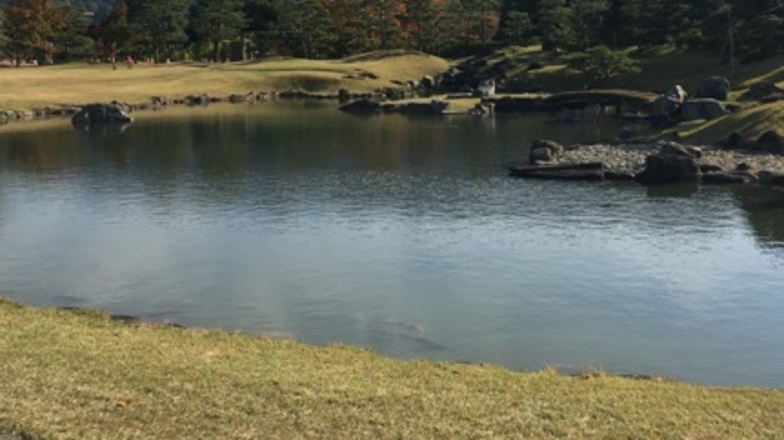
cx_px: 426
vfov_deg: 26.5
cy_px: 82
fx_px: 914
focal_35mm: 44
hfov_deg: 46.4
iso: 32
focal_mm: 4.15
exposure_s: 1/1522
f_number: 2.2
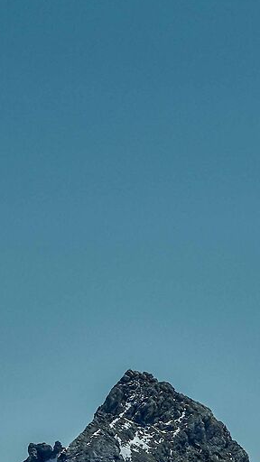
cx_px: 621
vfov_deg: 6.2
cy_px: 616
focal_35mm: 344
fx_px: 4216
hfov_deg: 3.5
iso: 100
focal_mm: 70
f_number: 11
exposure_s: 1/500
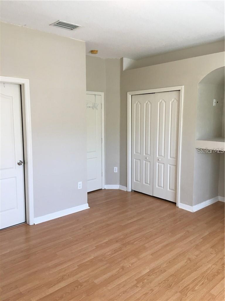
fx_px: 251
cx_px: 112
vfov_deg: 61.7
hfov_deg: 48.2
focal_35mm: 29
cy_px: 150
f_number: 2.2
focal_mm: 4.15
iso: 40
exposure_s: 1/30
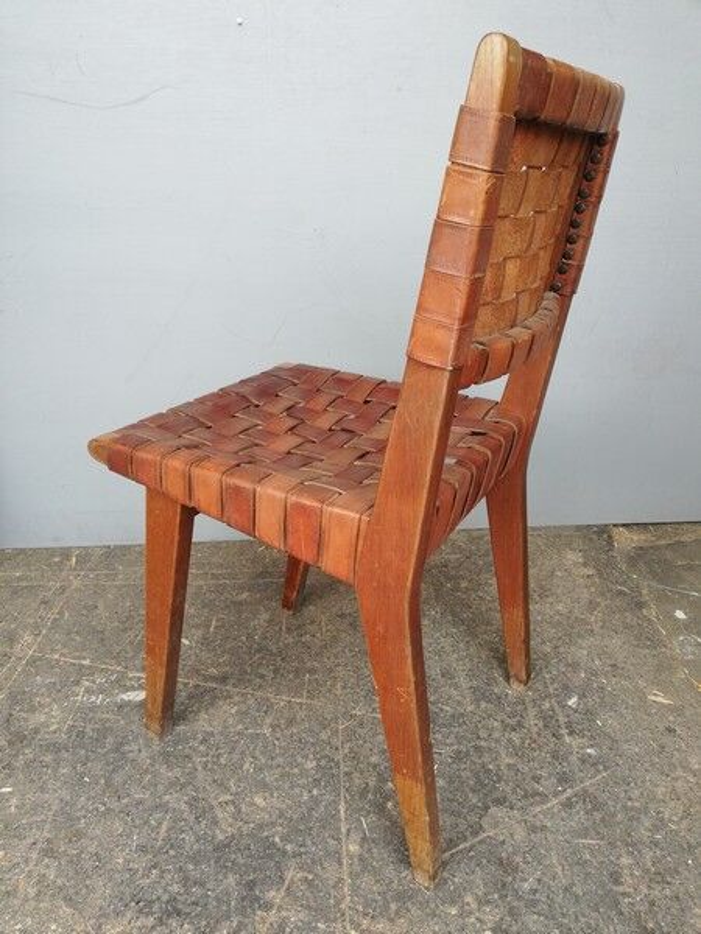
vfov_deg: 67.3
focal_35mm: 26
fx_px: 702
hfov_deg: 53.1
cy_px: 467
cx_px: 350
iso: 100
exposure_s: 1/100
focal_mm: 3.81
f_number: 2.2
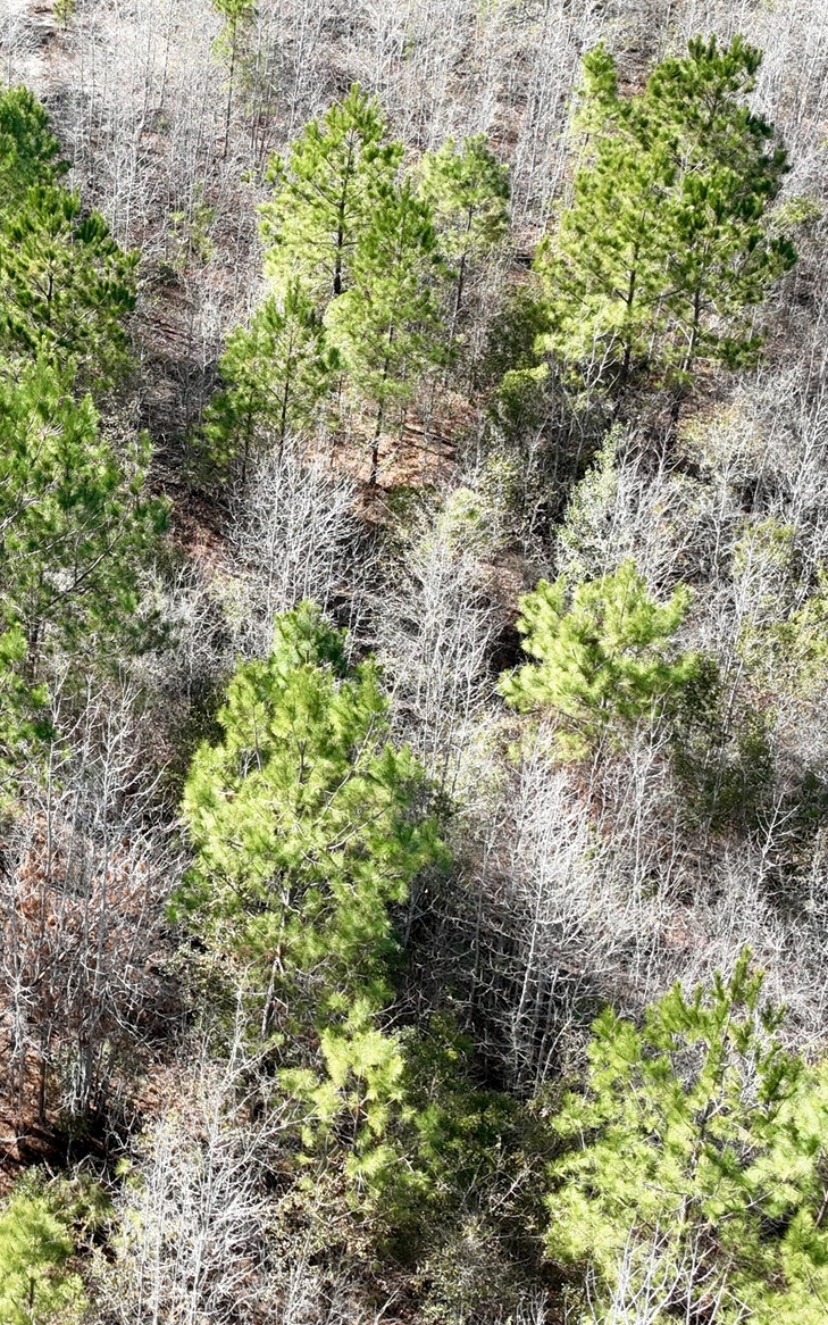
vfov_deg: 30.4
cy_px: 441
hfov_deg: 18.5
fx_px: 2418
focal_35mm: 67
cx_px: -151
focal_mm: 12.29
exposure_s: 1/320
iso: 100
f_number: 2.8
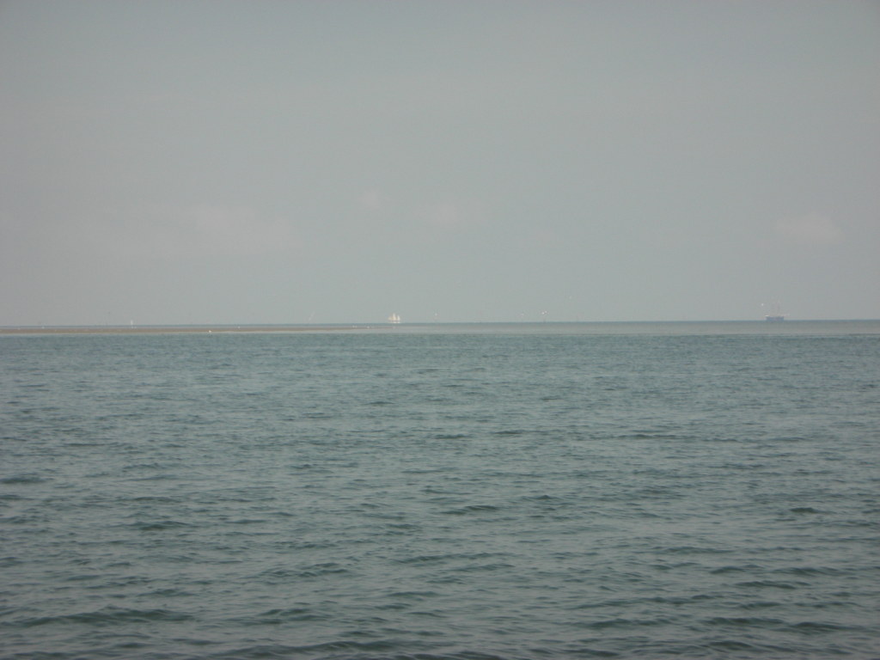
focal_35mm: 105
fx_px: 2669
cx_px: 440
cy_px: 330
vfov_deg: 14.1
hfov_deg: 18.7
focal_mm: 17.4
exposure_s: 1/266
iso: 50
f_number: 5.4
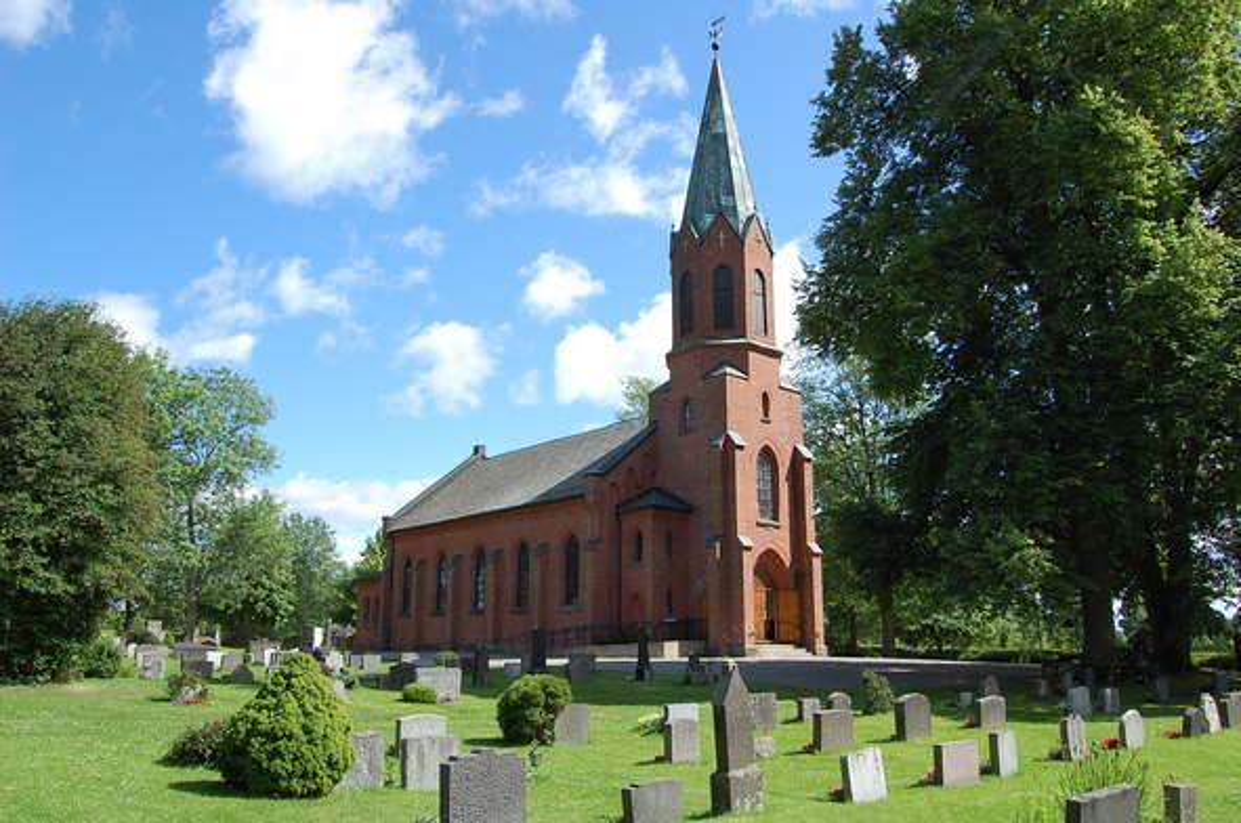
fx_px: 929
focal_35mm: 27
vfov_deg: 47.8
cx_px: 620
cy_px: 412
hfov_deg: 67.5
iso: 280
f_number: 10
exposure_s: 1/250
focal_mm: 18
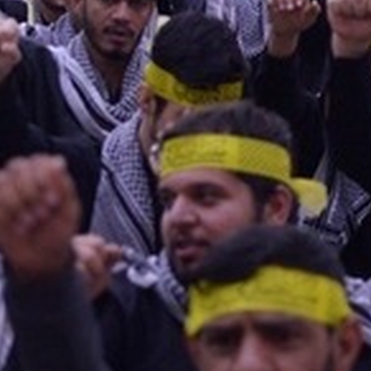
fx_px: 3953
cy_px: -91
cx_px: -407
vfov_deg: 5.3
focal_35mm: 326
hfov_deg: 5.3
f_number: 4
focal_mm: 70
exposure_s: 1/100
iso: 2500
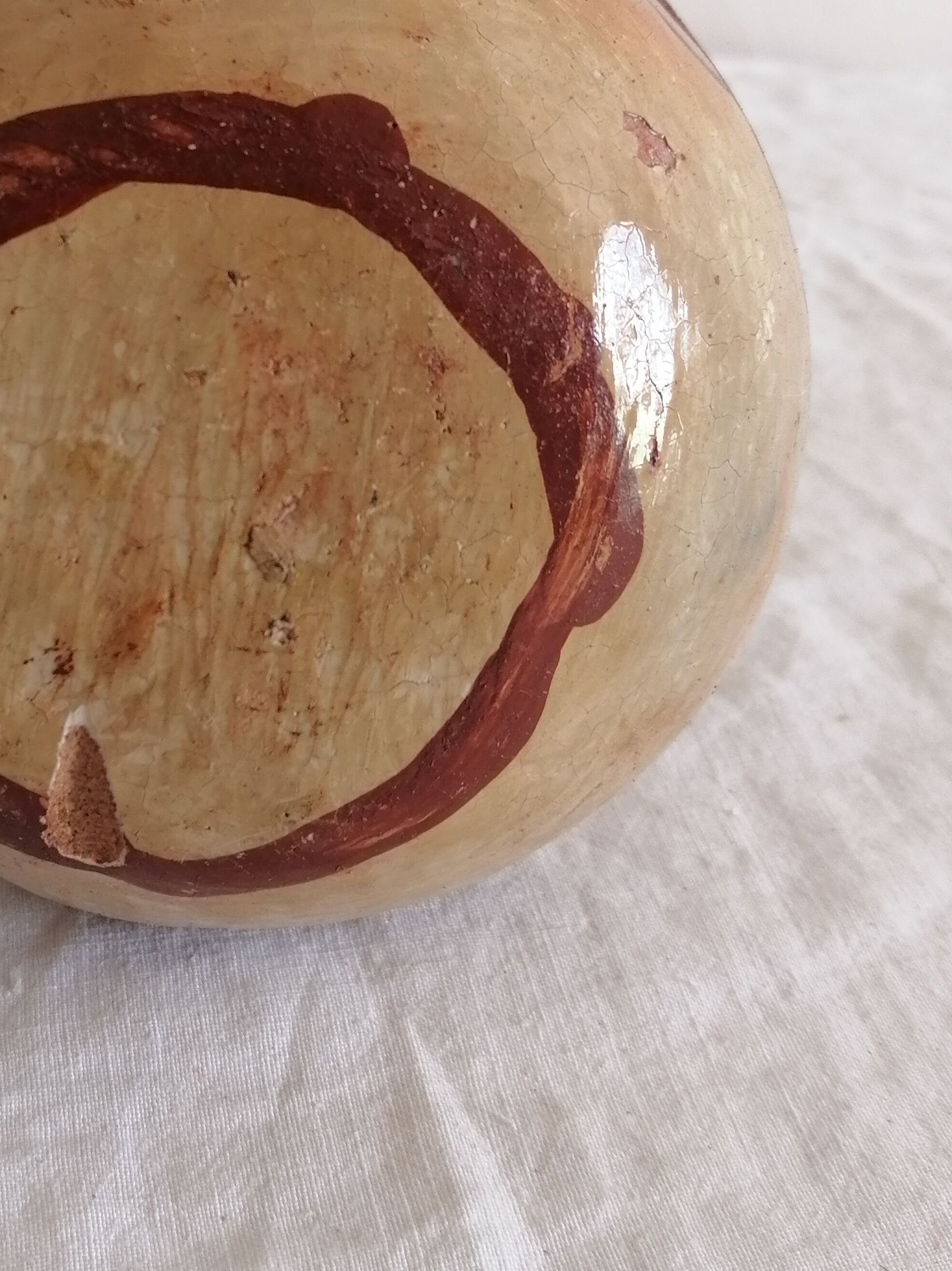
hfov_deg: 27.1
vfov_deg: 35.8
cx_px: 234
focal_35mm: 53
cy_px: 430
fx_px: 1944
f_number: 1.8
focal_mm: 5.4
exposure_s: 1/50
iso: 100
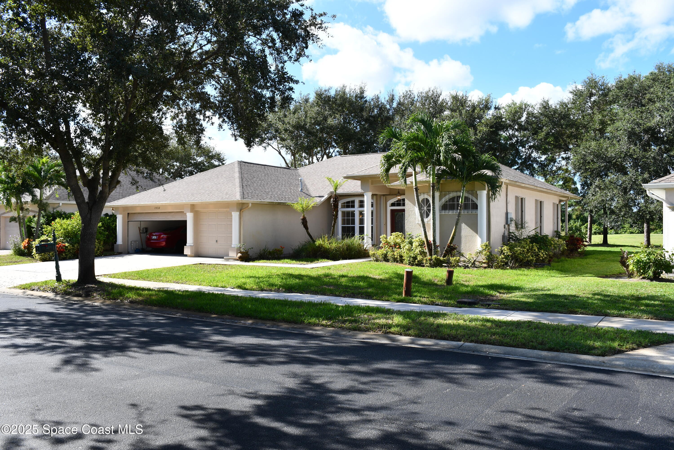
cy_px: 225
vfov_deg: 43.6
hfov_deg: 61.9
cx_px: 337
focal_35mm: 30
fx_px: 562
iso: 140
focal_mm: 20
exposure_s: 1/250
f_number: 8
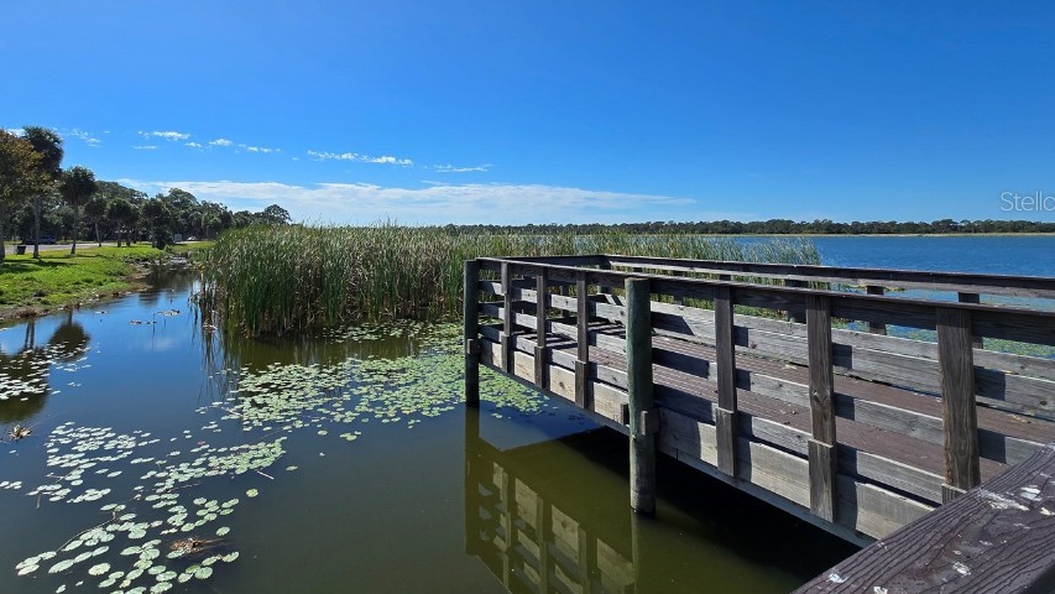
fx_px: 476
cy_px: 200
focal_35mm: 17
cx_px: 484
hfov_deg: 95.7
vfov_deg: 62.4
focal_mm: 2.2
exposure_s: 1/3390
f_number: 2.2
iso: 50
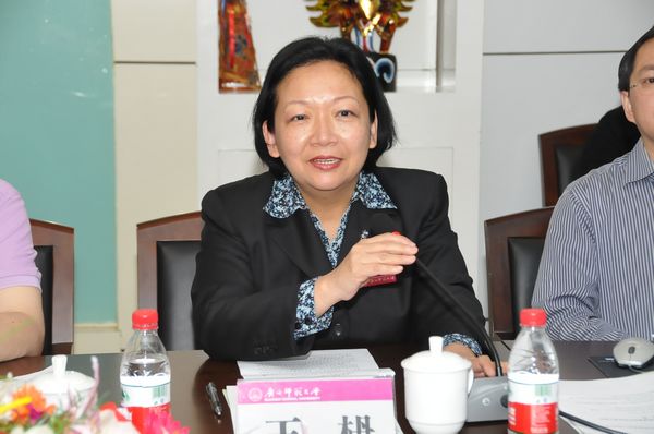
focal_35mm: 98
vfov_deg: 14.0
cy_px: 217
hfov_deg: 21.0
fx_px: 1768
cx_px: 327
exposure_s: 1/60
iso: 1000
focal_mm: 65
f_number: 5.6
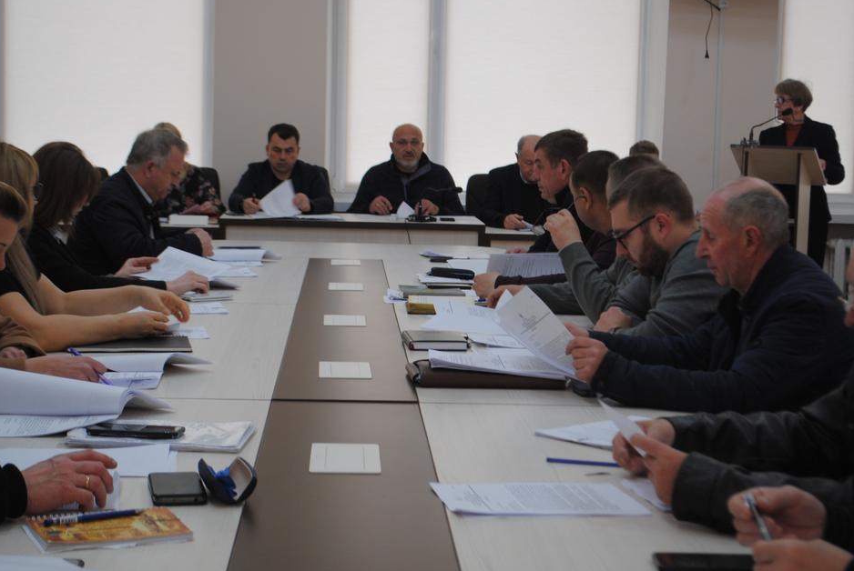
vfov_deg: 19.0
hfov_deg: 28.0
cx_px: 418
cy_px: 288
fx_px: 1710
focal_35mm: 72
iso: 280
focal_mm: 44
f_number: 5.3
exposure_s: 1/30
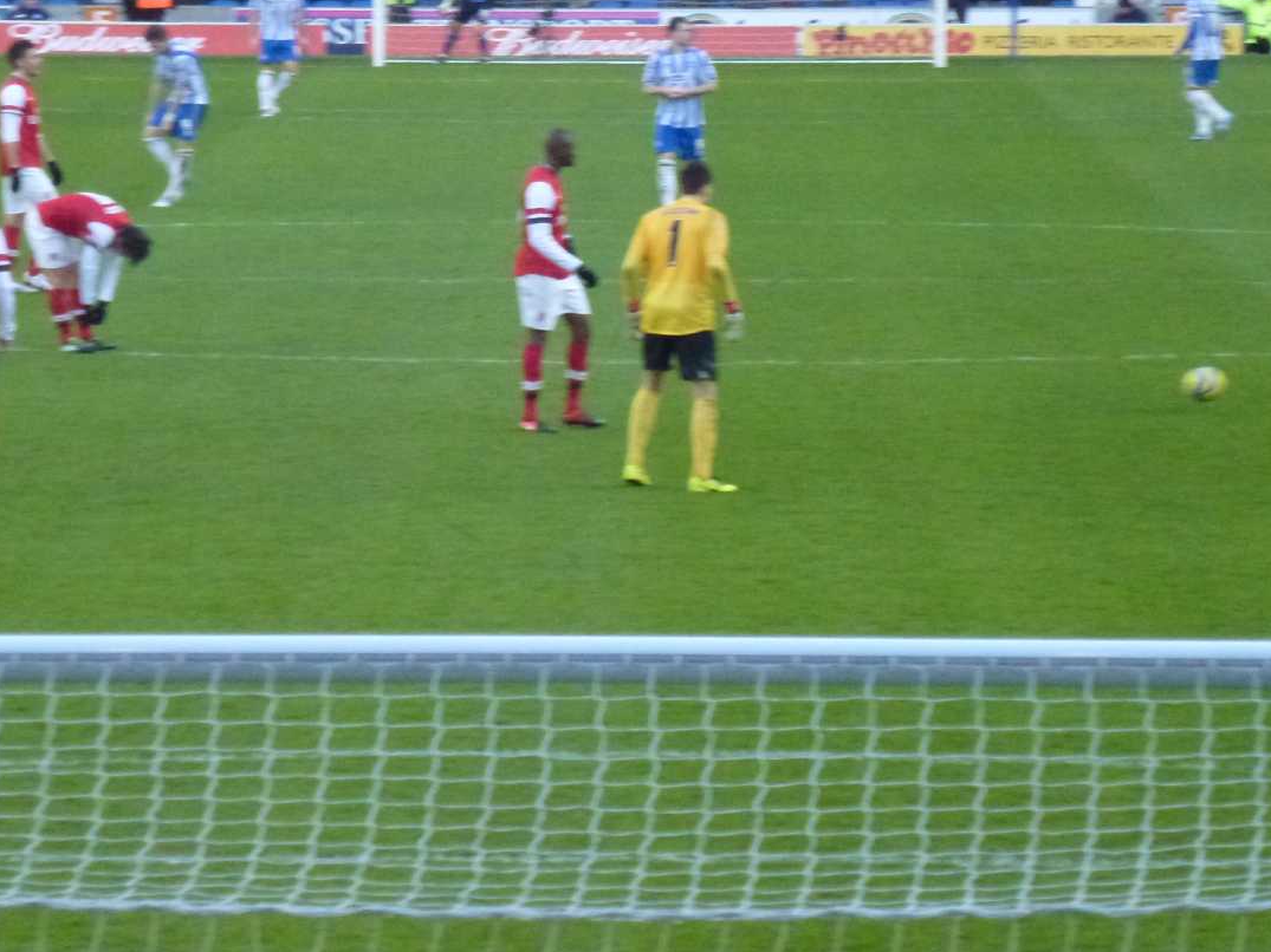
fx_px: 9178
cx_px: 506
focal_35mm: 250
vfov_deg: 5.9
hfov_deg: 7.9
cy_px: 304
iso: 800
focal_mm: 30.1
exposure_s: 1/125
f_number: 5.4
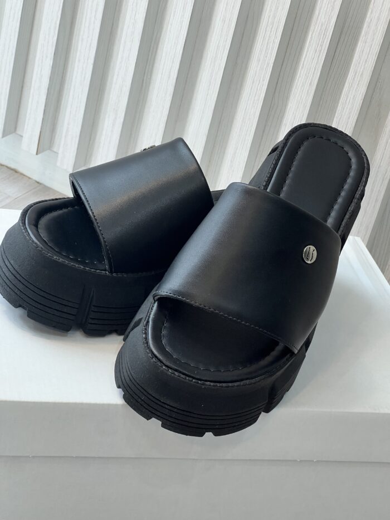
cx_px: 195
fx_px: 1156
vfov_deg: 25.3
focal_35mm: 77
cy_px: 260
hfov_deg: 19.1
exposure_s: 1/120
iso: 80
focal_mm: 9
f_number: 2.8
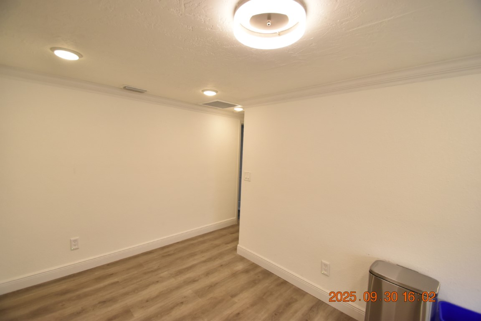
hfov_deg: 100.4
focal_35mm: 15
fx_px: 200
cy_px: 160
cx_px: 240
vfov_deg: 77.3
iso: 800
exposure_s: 1/180
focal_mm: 10
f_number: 3.5
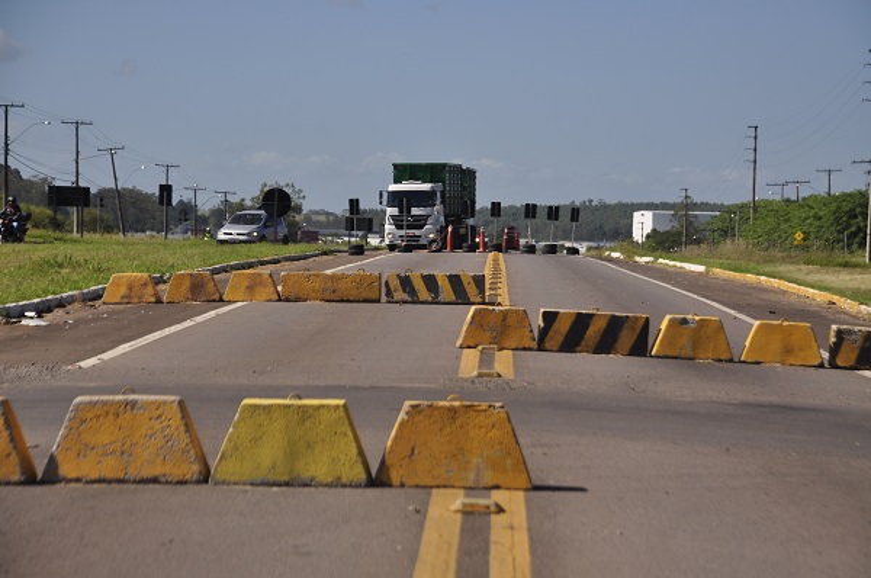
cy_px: 289
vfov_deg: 11.4
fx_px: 2899
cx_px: 436
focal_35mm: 120
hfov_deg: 17.1
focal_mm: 80
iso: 200
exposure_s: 1/1600
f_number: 5.6
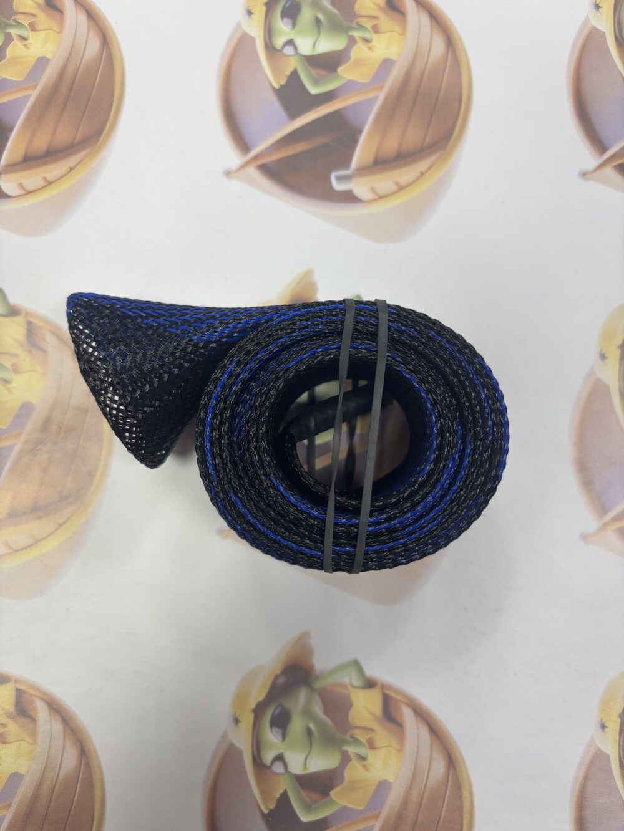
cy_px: 416
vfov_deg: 67.3
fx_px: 625
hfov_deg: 53.1
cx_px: 312
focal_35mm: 26
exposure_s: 1/60
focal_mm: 5.96
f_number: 1.6
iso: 80
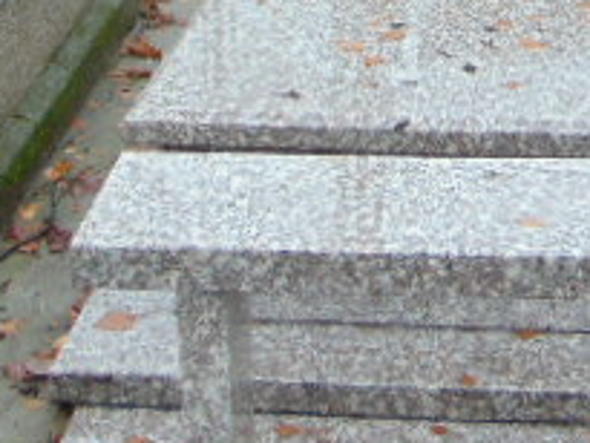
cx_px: 417
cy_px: -95
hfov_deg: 24.8
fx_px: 1330
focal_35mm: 78
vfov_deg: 17.9
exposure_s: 1/125
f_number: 3
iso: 80
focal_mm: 4.5
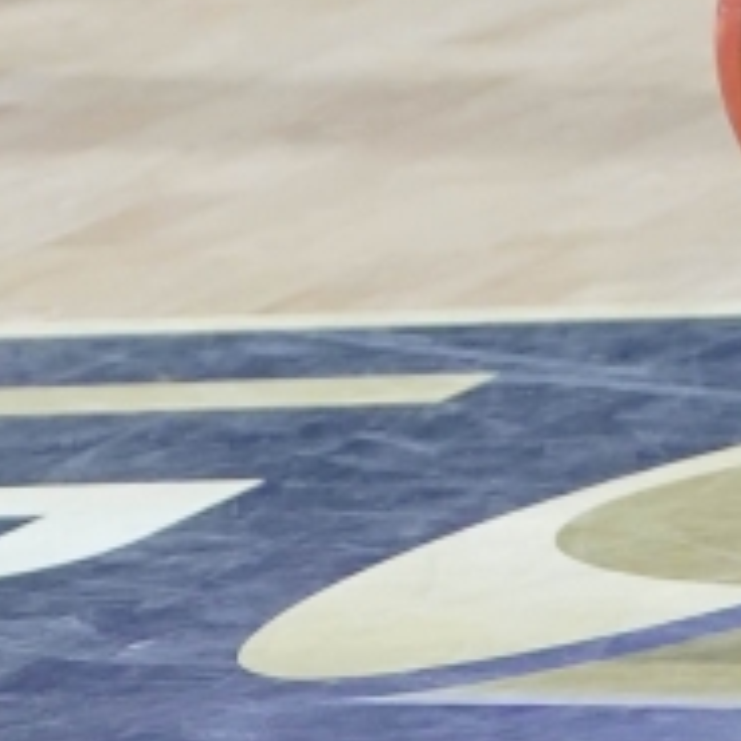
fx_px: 24218
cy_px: -902
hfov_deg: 1.7
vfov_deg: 1.7
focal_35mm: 1000
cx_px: 1591
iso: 3200
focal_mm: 120
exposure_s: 1/1250
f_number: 3.5
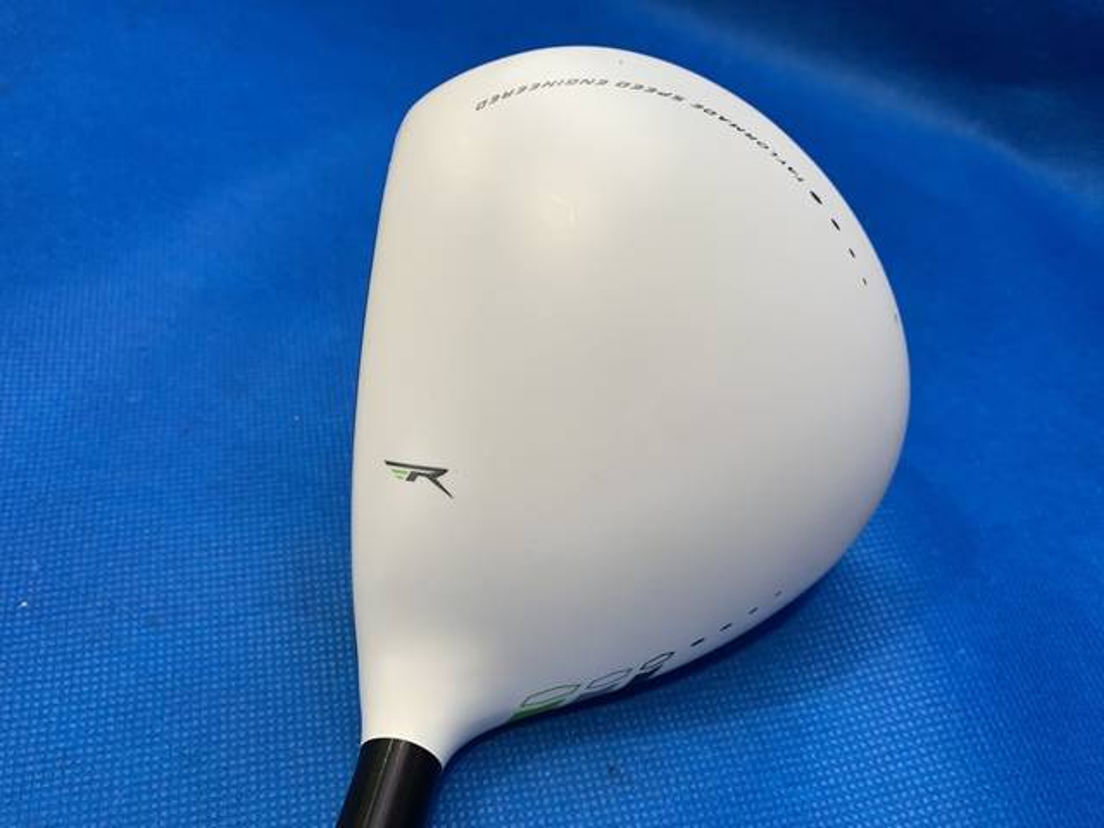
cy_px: 414
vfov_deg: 53.1
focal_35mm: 26
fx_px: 829
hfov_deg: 67.3
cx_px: 552
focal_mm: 4.25
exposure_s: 1/120
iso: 64
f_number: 1.8
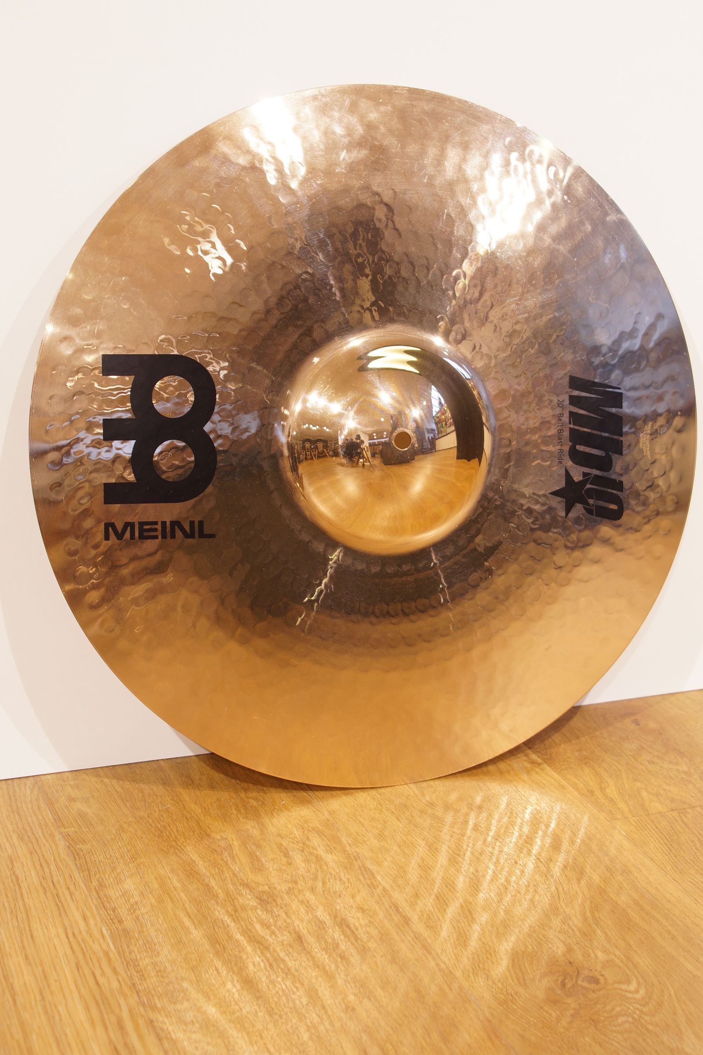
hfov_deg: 22.4
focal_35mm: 61
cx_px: 373
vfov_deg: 33.1
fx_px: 1774
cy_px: 479
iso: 100
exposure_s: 1/6
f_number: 5
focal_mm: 35
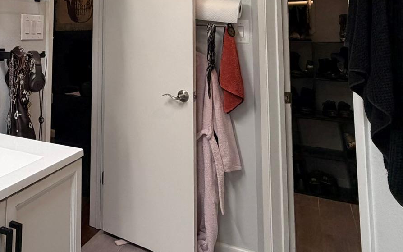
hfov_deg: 53.7
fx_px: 373
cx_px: 94
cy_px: 2
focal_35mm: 34
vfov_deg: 34.1
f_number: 2.2
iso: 200
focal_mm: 2.22
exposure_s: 1/120
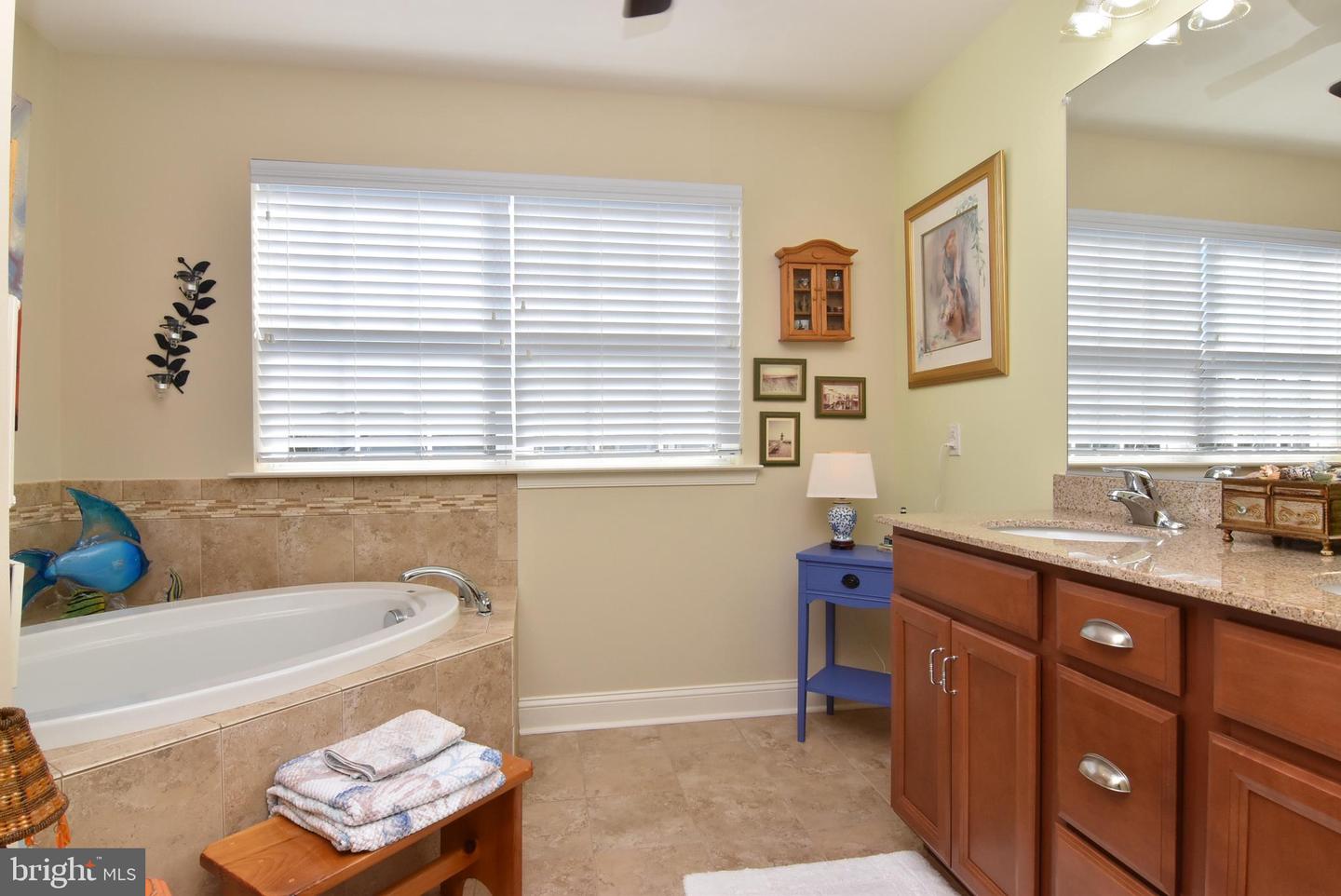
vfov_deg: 67.5
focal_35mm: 18
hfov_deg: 90.0
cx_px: 670
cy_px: 448
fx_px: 671
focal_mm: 12
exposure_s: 1/160
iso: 800
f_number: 16
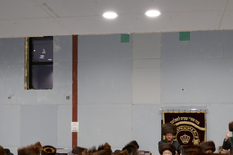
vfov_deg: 20.9
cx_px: 112
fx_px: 414
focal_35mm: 64
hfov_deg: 31.4
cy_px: 134
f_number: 3.2
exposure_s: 1/80
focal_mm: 11.3
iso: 500
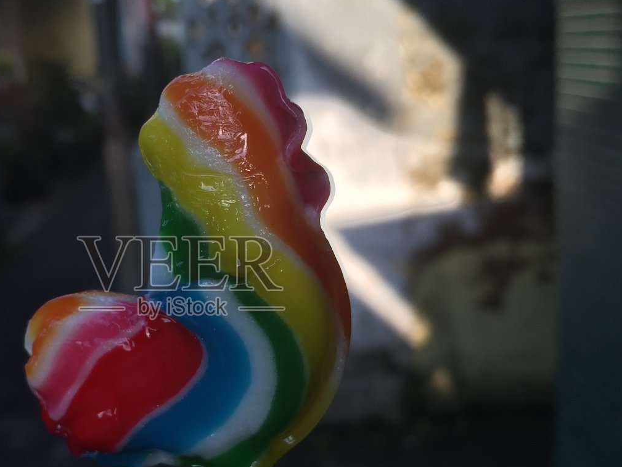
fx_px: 827
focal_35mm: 46
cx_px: 181
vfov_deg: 31.4
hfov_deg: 40.4
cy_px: 278
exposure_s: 1/460
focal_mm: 4.15
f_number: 2.2
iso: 32
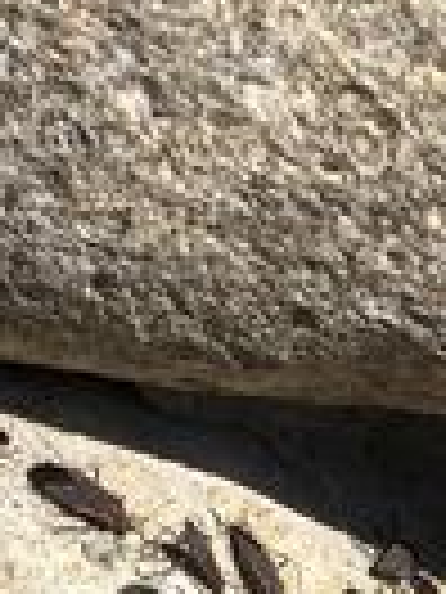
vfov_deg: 12.5
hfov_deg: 9.9
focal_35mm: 149
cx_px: 453
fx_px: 2560
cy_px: 927
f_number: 1.8
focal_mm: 4
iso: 20
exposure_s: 1/2857
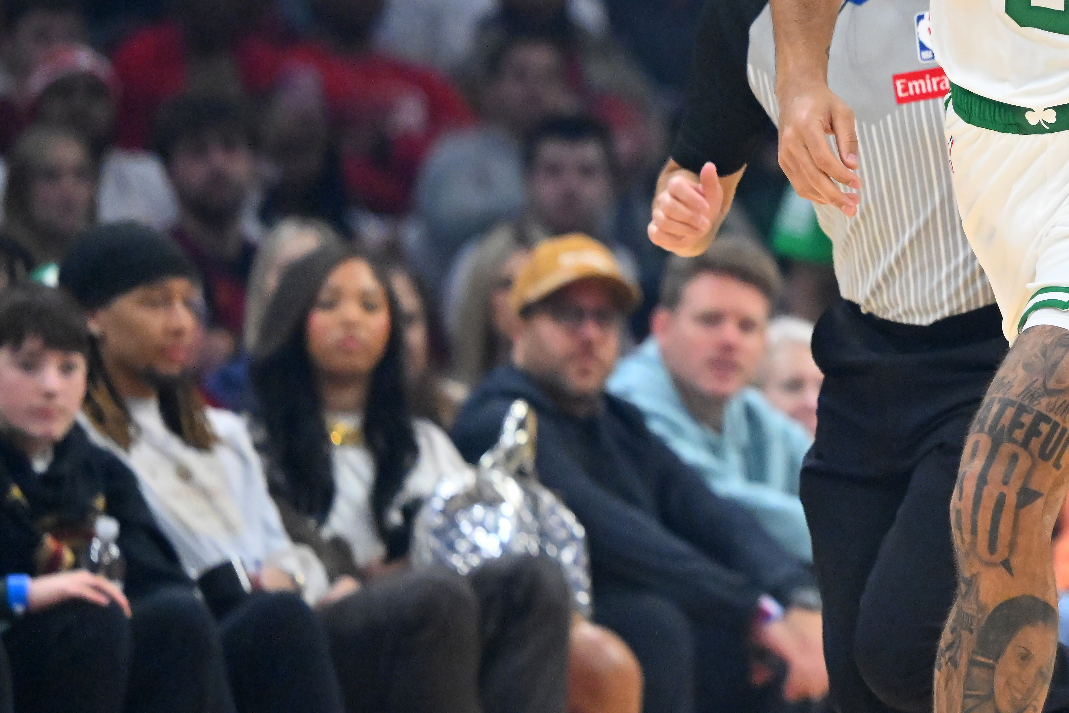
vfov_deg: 1.9
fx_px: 21972
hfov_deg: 2.8
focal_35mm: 740
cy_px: 255
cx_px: 1159
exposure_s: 1/1600
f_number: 4
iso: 5000
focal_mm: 300
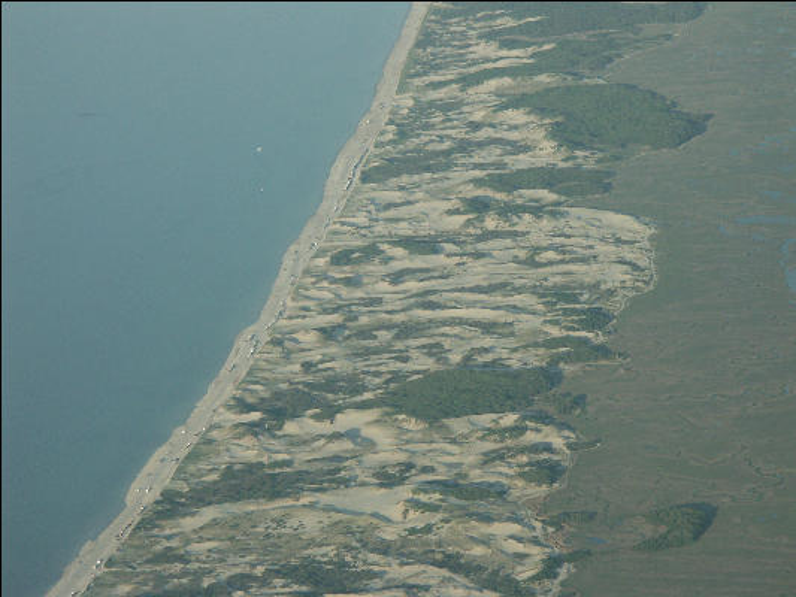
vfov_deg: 7.5
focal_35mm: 199
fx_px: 4577
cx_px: 398
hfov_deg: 9.9
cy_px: 298
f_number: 5
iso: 100
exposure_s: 1/500
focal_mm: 50.48
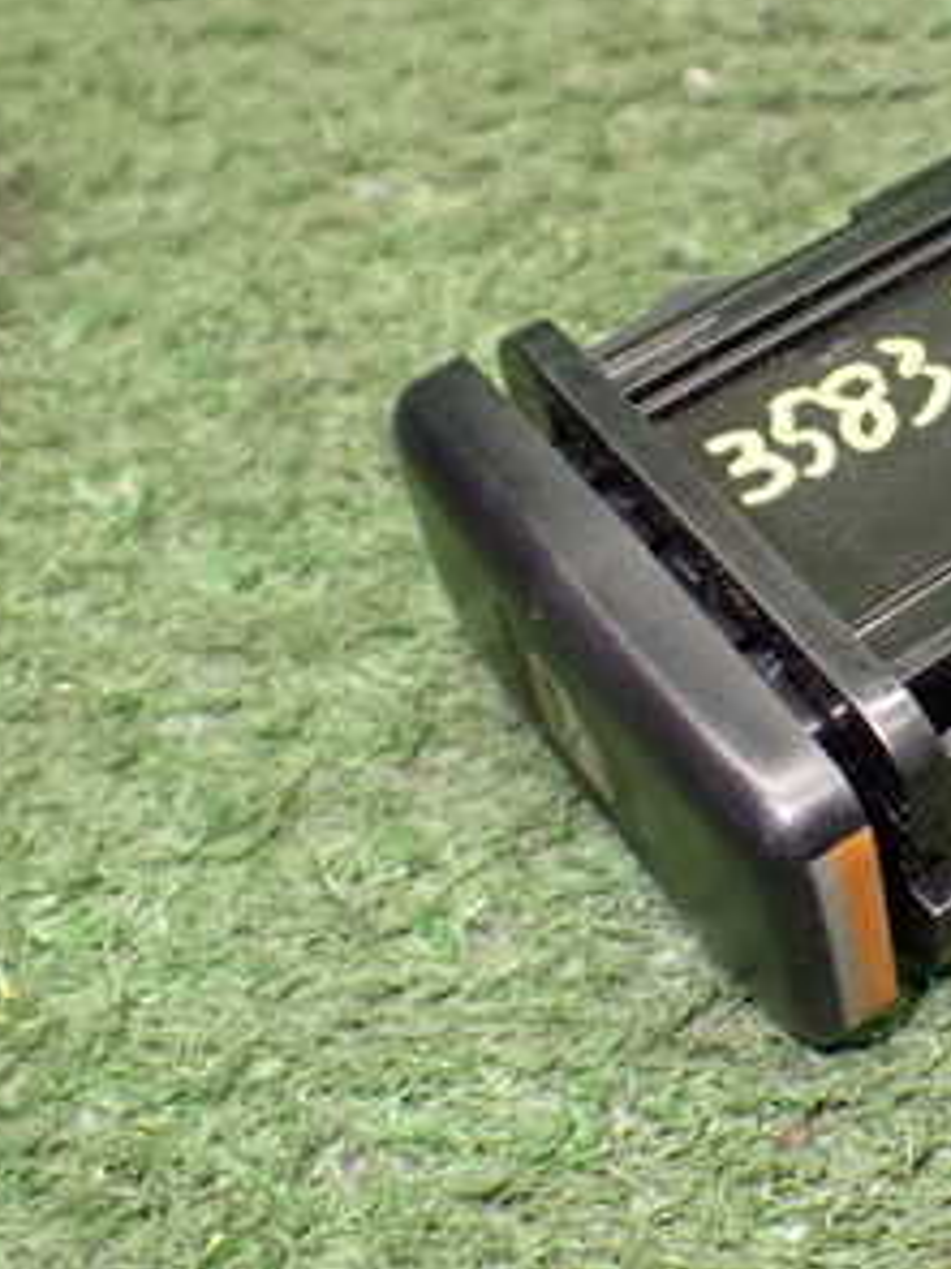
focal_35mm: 61
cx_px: 1016
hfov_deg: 22.8
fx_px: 2236
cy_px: 486
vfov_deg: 31.6
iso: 800
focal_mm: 5.4
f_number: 2.3
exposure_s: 1/100
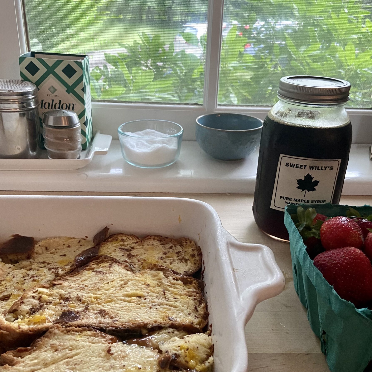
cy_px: 194
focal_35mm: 33
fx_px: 401
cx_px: 190
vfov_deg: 49.7
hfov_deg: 49.7
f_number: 1.8
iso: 320
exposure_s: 1/60
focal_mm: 4.25
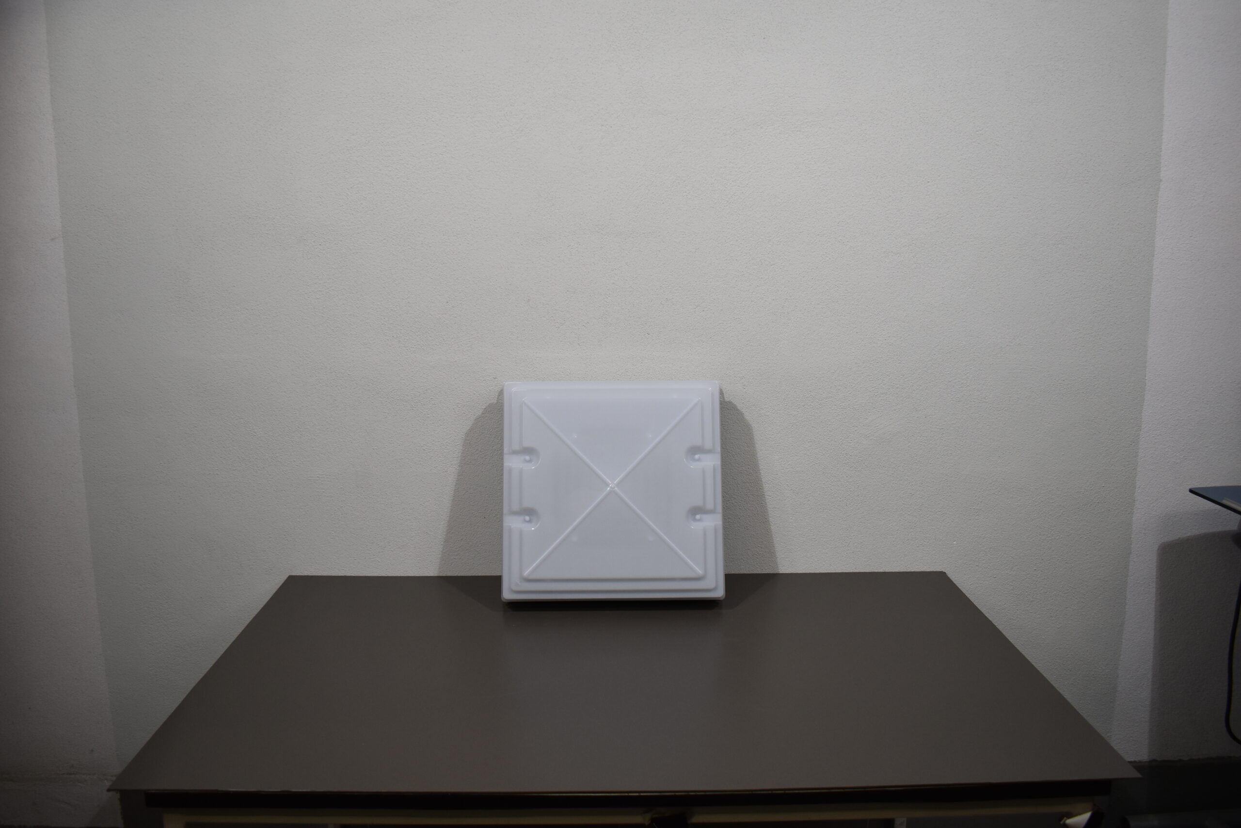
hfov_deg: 61.9
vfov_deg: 43.6
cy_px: 414
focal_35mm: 30
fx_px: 1034
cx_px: 620
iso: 400
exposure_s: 1/250
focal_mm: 20
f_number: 4.5
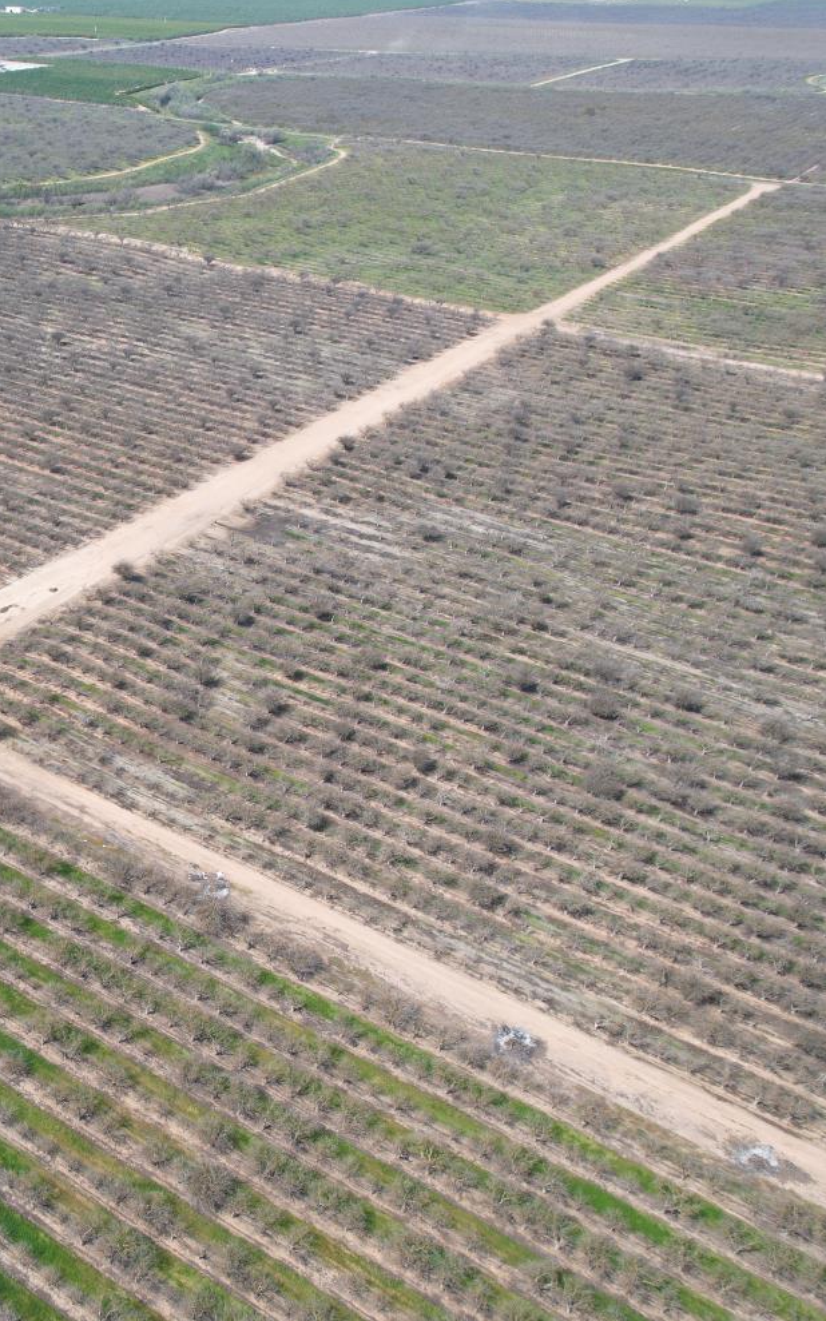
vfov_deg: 56.7
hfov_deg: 32.2
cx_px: -114
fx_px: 1225
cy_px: 664
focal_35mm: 34
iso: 110
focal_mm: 8.38
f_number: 2.8
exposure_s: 1/1250
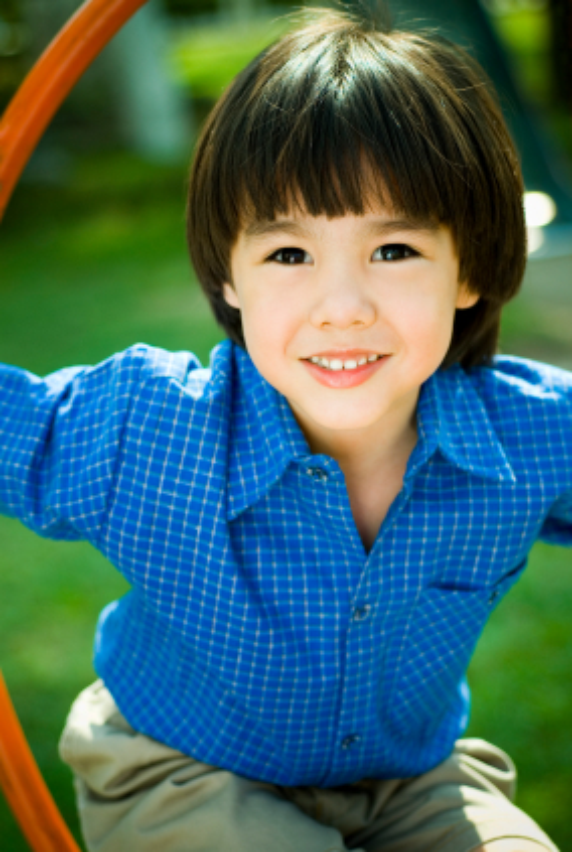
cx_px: 286
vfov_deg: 22.6
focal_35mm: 90
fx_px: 2134
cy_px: 426
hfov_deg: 15.3
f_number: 3.3
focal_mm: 60
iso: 100
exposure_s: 1/400
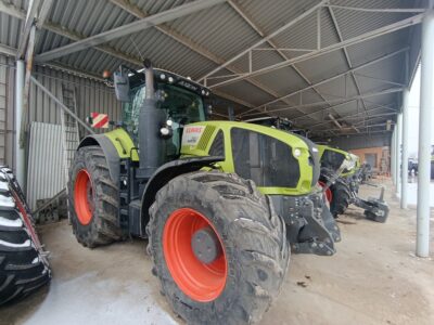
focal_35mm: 16
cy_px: 162
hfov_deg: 94.5
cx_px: 217
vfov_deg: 78.1
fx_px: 201
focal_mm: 1.65
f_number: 2.2
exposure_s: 1/100
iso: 80
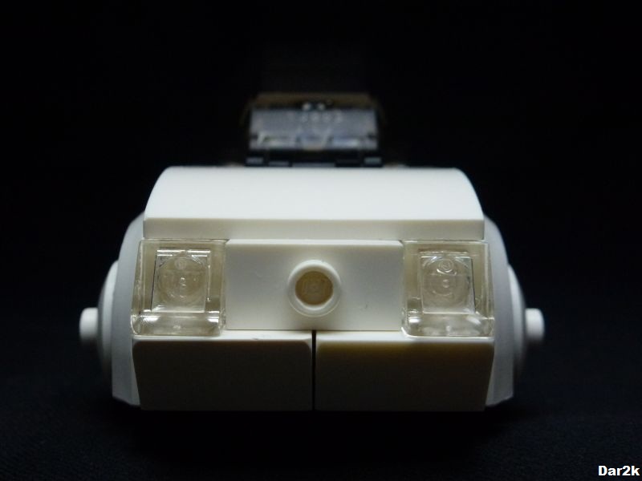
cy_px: 240
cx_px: 321
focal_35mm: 41
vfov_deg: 35.1
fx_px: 760
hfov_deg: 45.8
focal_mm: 7.4
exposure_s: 1/13
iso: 400
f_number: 3.9
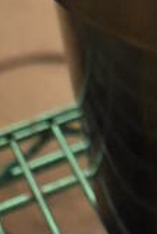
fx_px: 1005
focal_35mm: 154
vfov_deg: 11.8
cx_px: 280
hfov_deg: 8.6
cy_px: -242
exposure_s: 1/125
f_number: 3.5
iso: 2800
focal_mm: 18
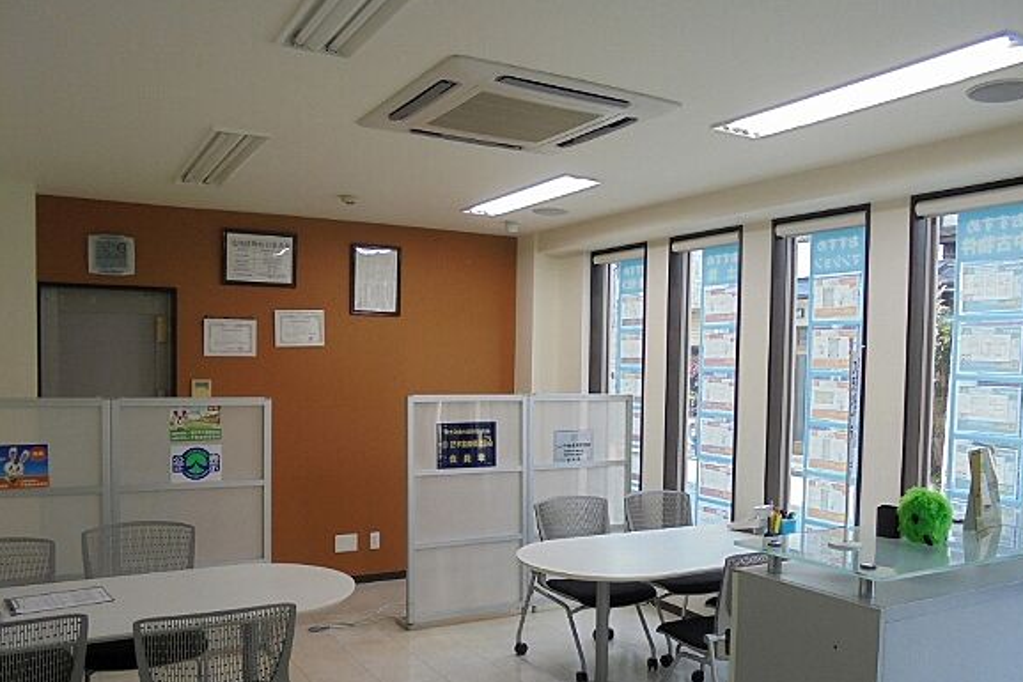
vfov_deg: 43.4
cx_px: 535
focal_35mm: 30
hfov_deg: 61.9
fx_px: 853
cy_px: 411
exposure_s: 1/40
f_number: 3.5
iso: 100
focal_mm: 4.6
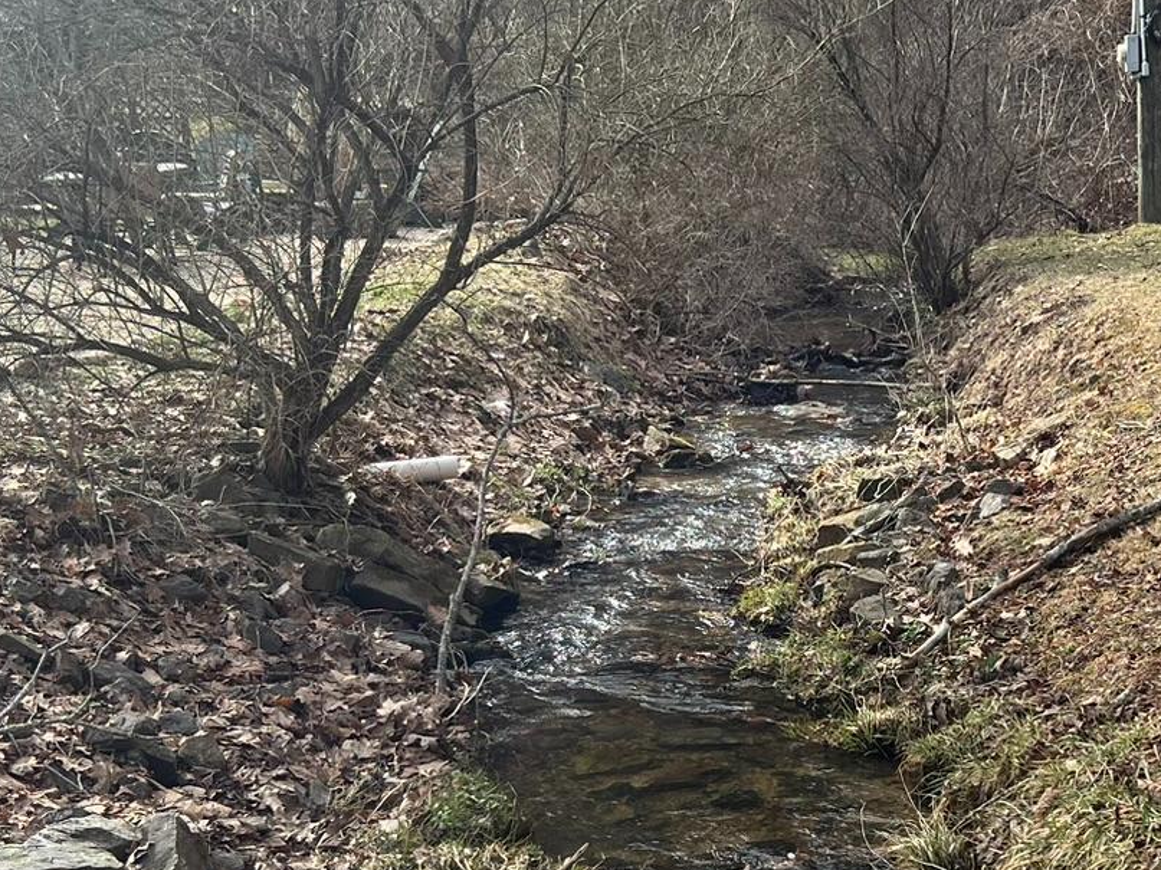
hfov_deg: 29.3
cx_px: 728
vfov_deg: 22.1
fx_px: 2213
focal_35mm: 66
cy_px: 636
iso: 50
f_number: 1.5
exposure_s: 1/974
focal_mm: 5.7
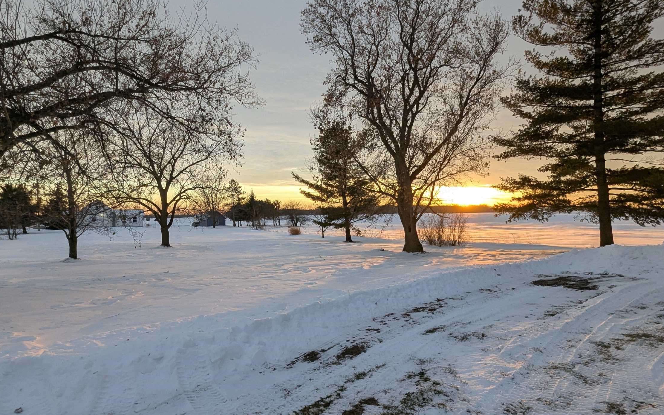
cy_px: 203
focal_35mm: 19
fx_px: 344
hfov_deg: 88.0
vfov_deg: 62.2
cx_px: 321
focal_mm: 1.95
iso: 44
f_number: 2.2
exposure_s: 1/199
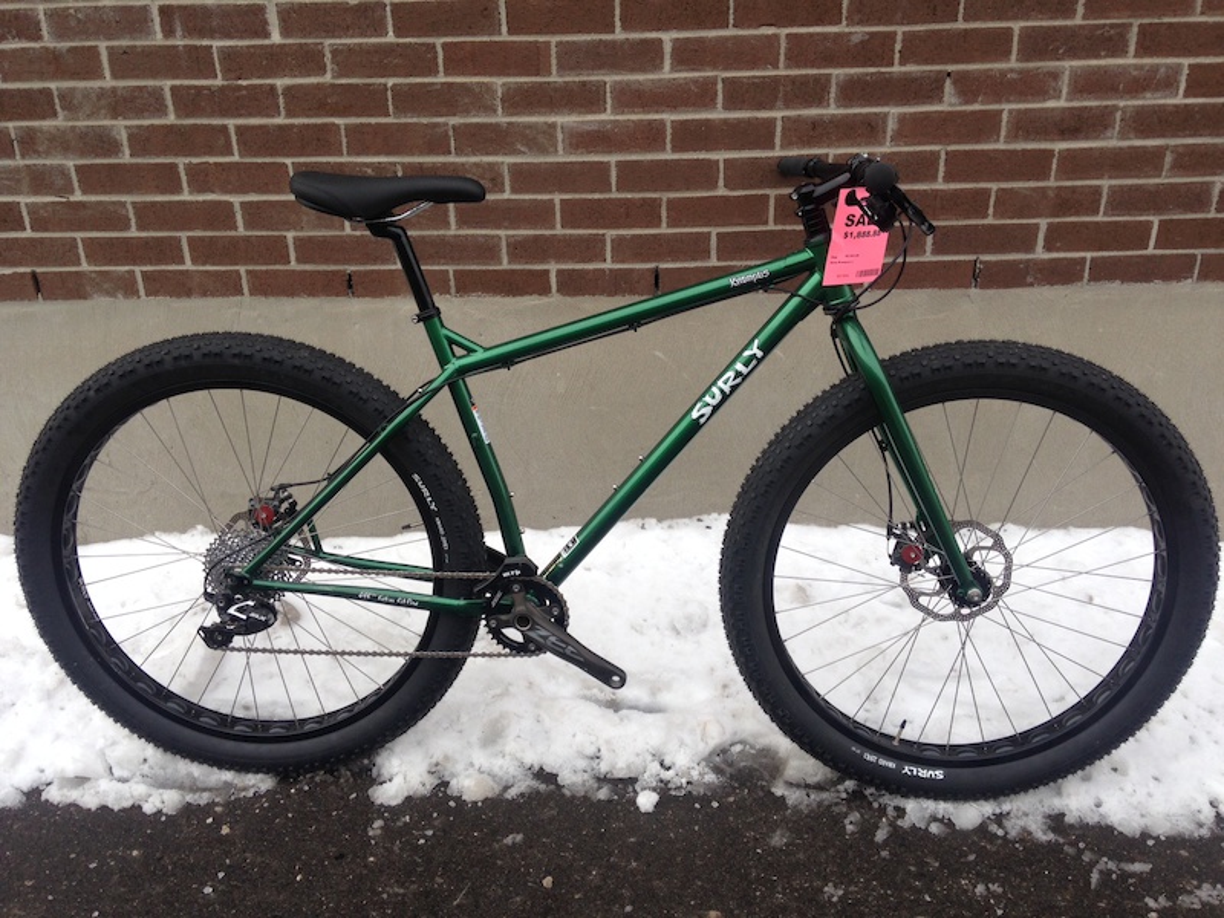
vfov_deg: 42.9
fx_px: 1167
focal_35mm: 33
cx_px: 612
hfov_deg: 55.4
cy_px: 459
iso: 50
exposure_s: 1/455
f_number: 2.4
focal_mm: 4.12
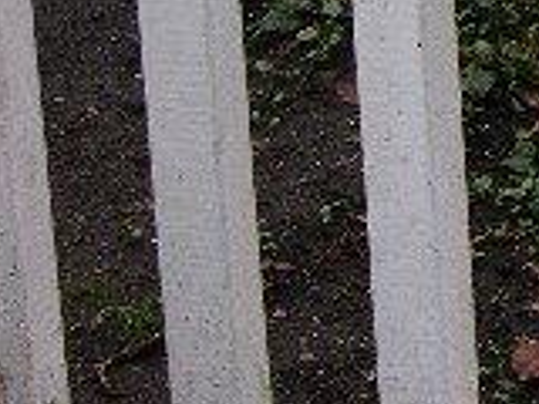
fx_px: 4469
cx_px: 915
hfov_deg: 6.8
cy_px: -286
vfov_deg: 5.1
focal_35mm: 287
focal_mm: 19.9
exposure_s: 1/40.7
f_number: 3.8
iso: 50
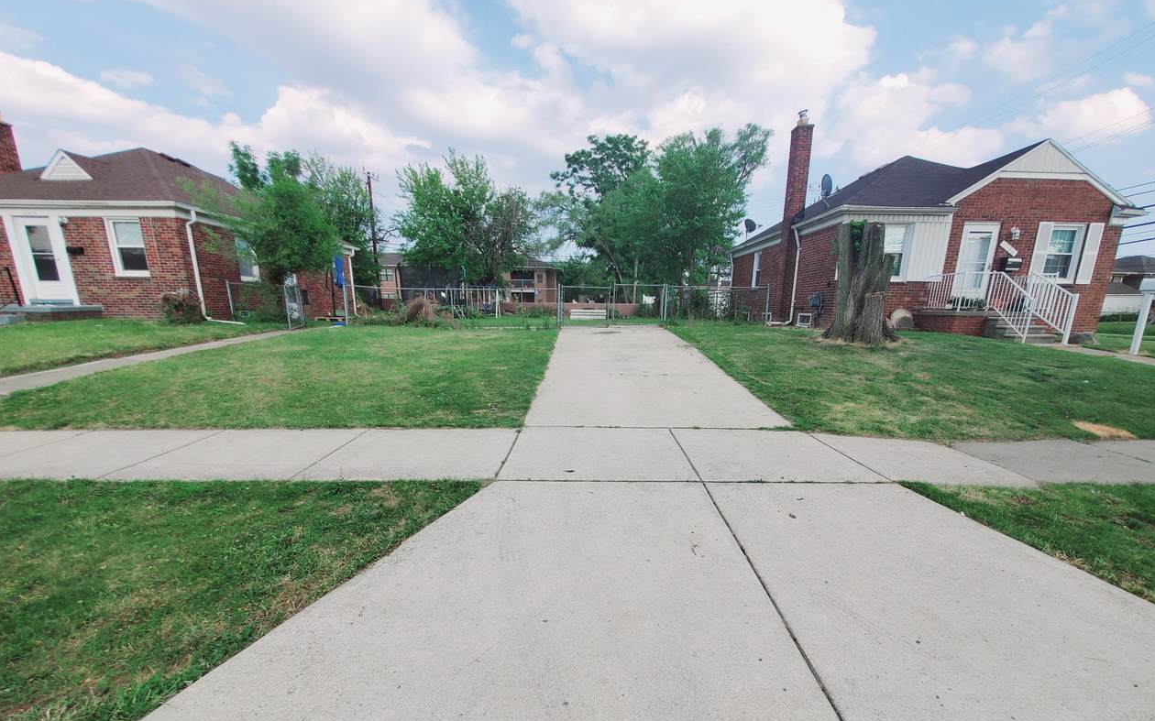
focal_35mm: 14
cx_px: 586
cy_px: 431
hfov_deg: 105.3
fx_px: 441
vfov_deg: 77.8
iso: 50
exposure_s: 1/556
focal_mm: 1.8
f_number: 2.2
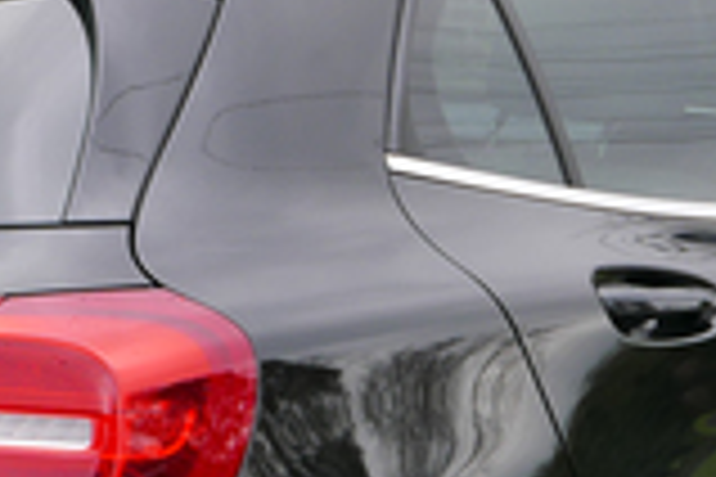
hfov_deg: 9.4
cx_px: 180
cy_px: 504
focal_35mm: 218
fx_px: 4335
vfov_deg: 6.3
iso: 200
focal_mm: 24.5
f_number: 5
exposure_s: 1/125
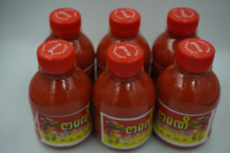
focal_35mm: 46
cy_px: 76
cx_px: 115
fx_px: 297
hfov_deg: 42.3
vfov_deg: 28.9
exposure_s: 1/200
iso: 100
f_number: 5.6
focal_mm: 31
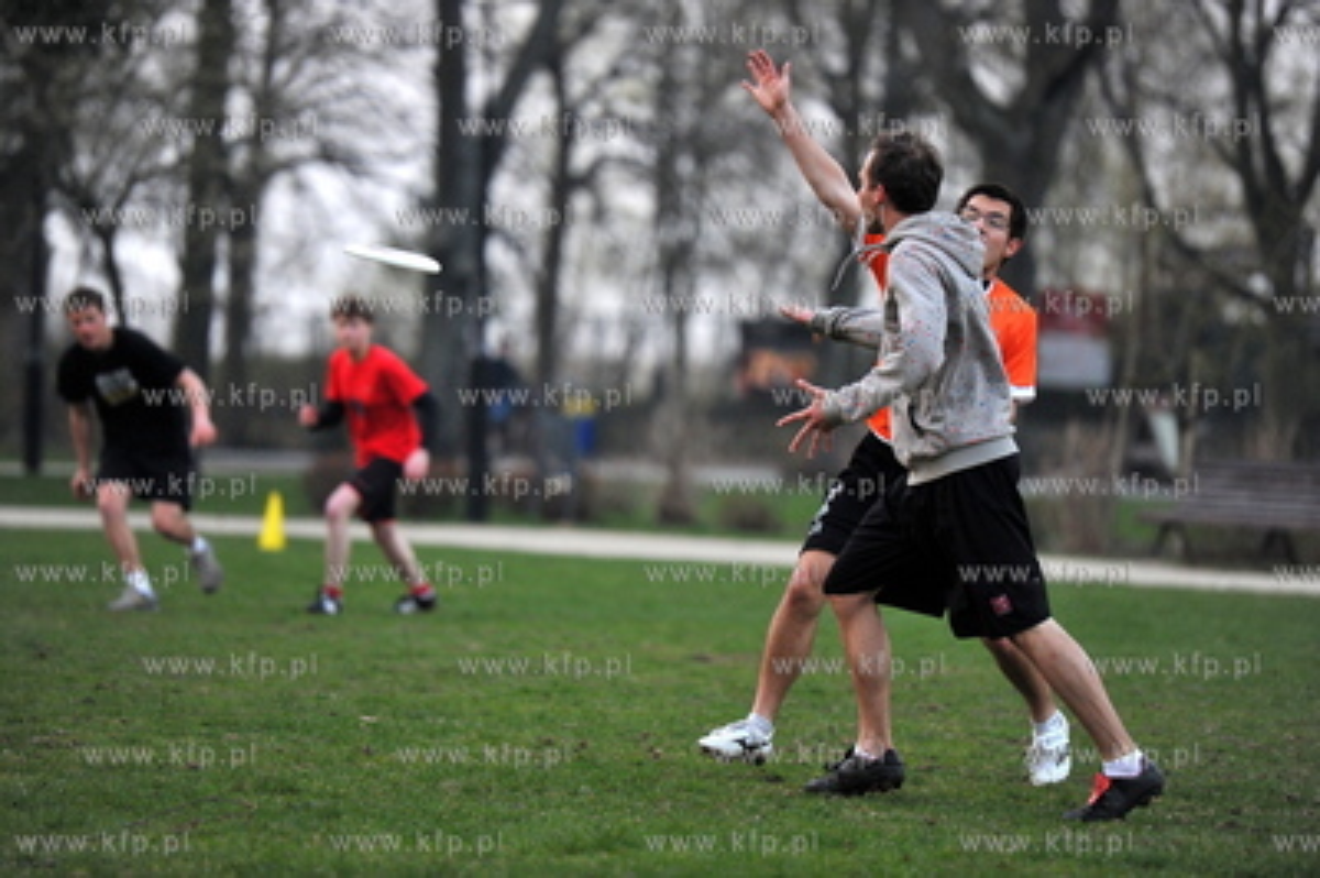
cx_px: 660
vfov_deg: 6.9
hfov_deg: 10.3
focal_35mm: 200
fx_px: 7327
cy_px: 439
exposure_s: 1/1600
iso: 3200
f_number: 2.8
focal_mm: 200
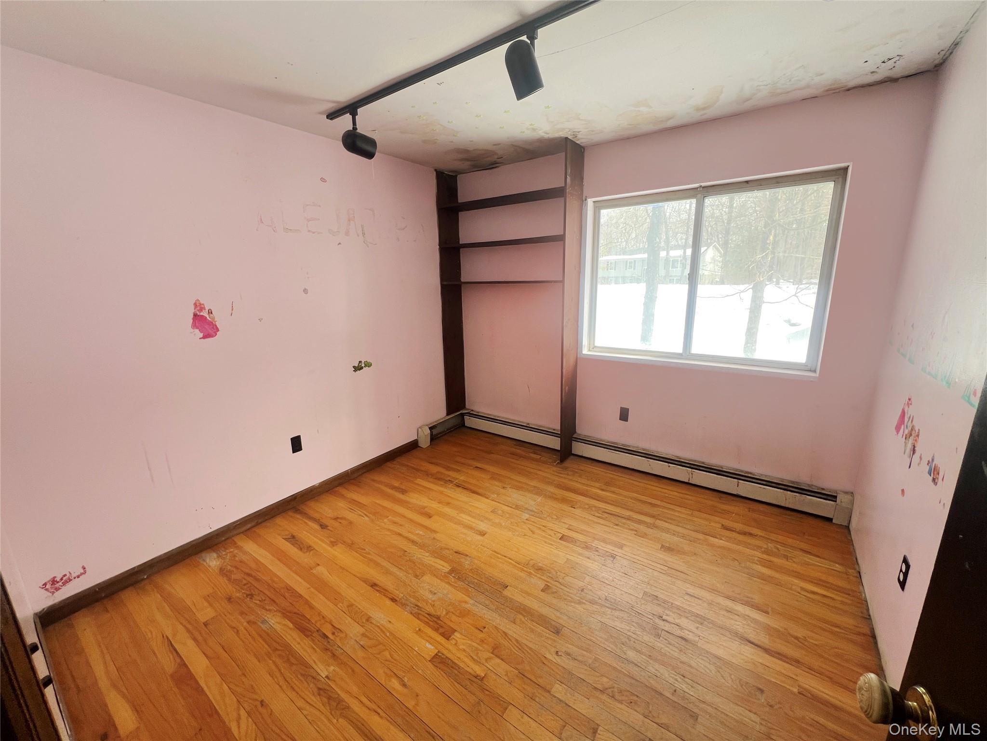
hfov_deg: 106.2
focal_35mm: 13
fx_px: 371
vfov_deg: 89.9
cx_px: 494
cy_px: 370
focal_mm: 1.57
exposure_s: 1/99
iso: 40
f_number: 1.8
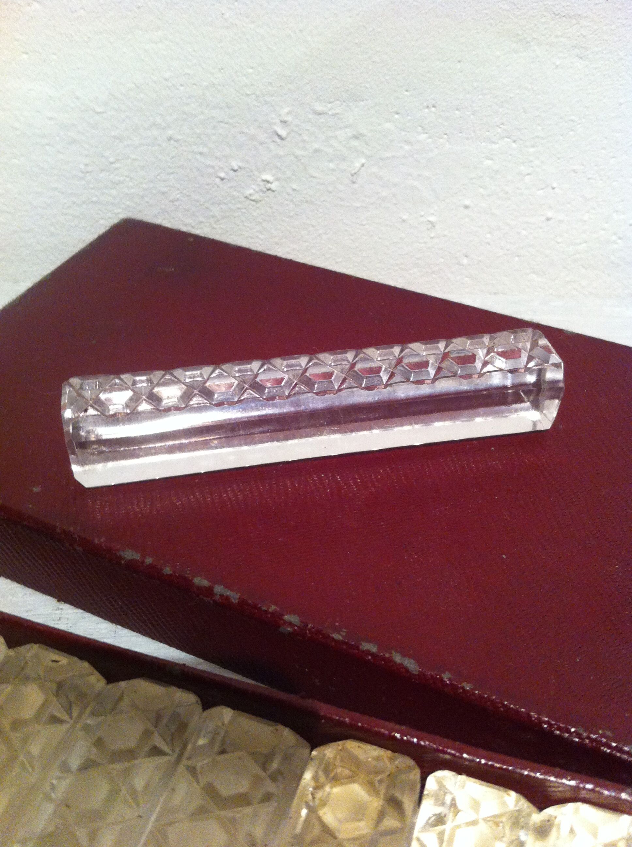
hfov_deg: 40.6
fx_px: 854
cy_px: 424
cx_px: 316
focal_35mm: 35
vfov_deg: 52.7
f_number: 2.8
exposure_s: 1/17
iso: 250
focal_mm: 3.85
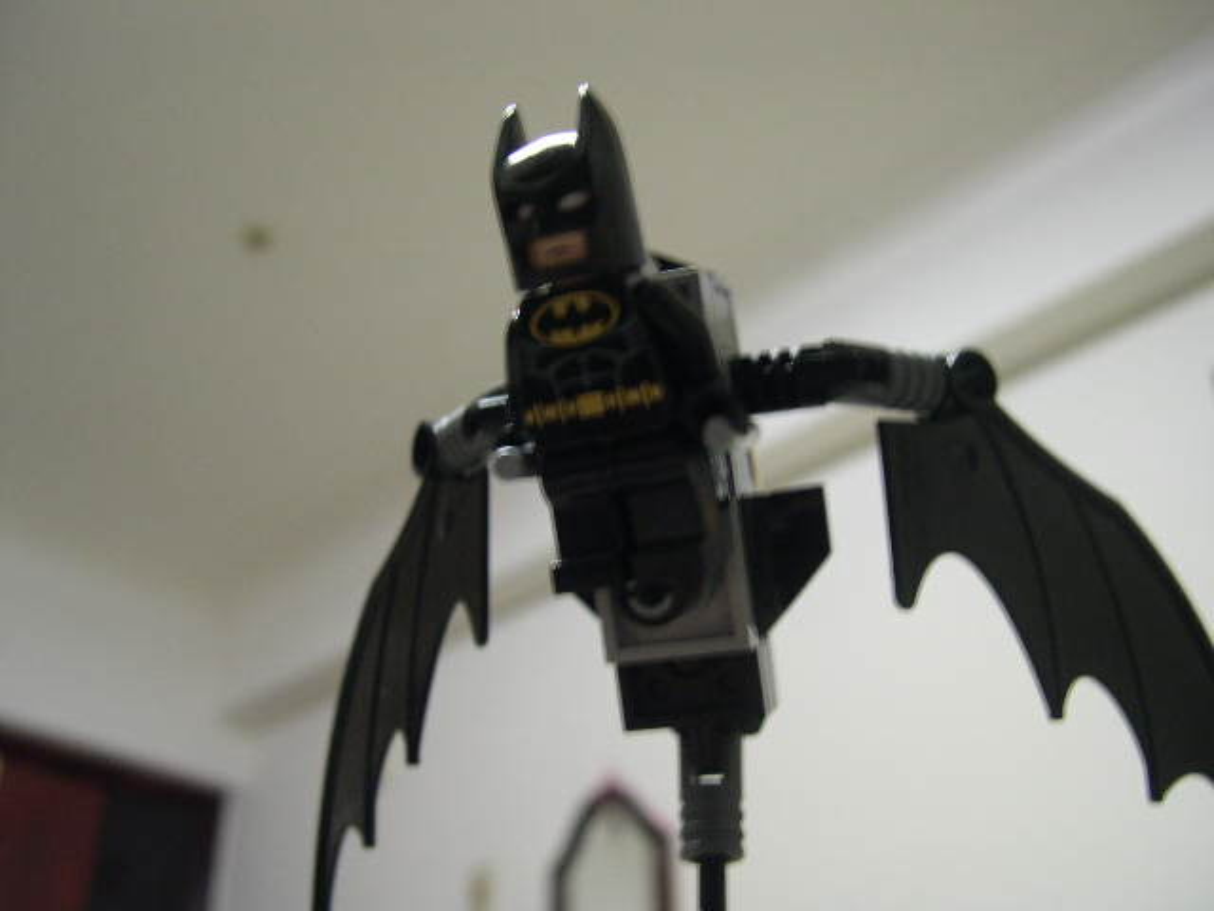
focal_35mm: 38
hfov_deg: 49.0
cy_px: 456
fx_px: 1333
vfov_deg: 37.7
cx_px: 607
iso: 203
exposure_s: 1/4.5
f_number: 2.8
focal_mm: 8
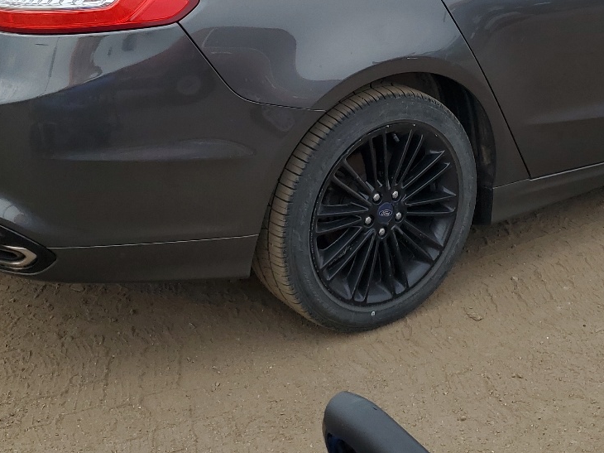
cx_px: 381
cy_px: 46
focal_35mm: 57
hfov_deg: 33.6
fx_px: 994
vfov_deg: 24.9
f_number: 1.5
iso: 50
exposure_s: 1/2000
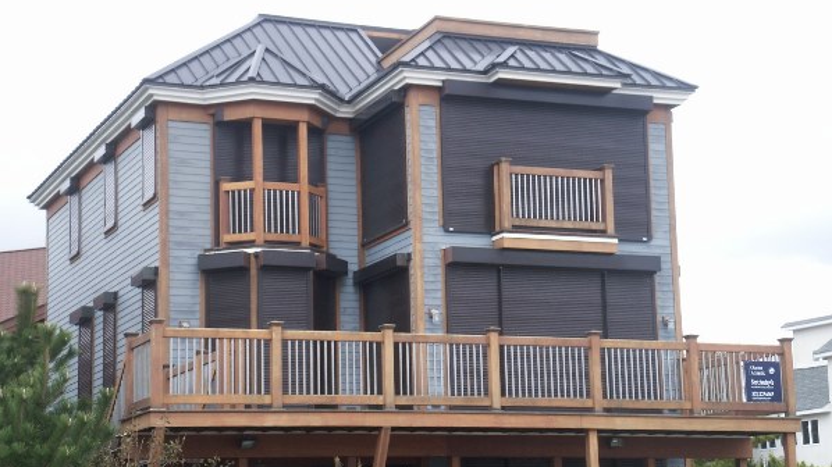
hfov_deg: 30.2
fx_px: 1544
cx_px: 416
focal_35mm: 70
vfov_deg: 17.2
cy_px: 272
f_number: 7.1
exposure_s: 1/80
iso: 50
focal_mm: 13.5
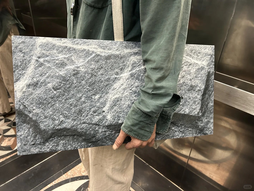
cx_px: 127
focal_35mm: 26
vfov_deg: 53.1
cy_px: 96
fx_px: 191
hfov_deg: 67.3
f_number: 1.5
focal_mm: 5.7
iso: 400
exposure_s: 1/50
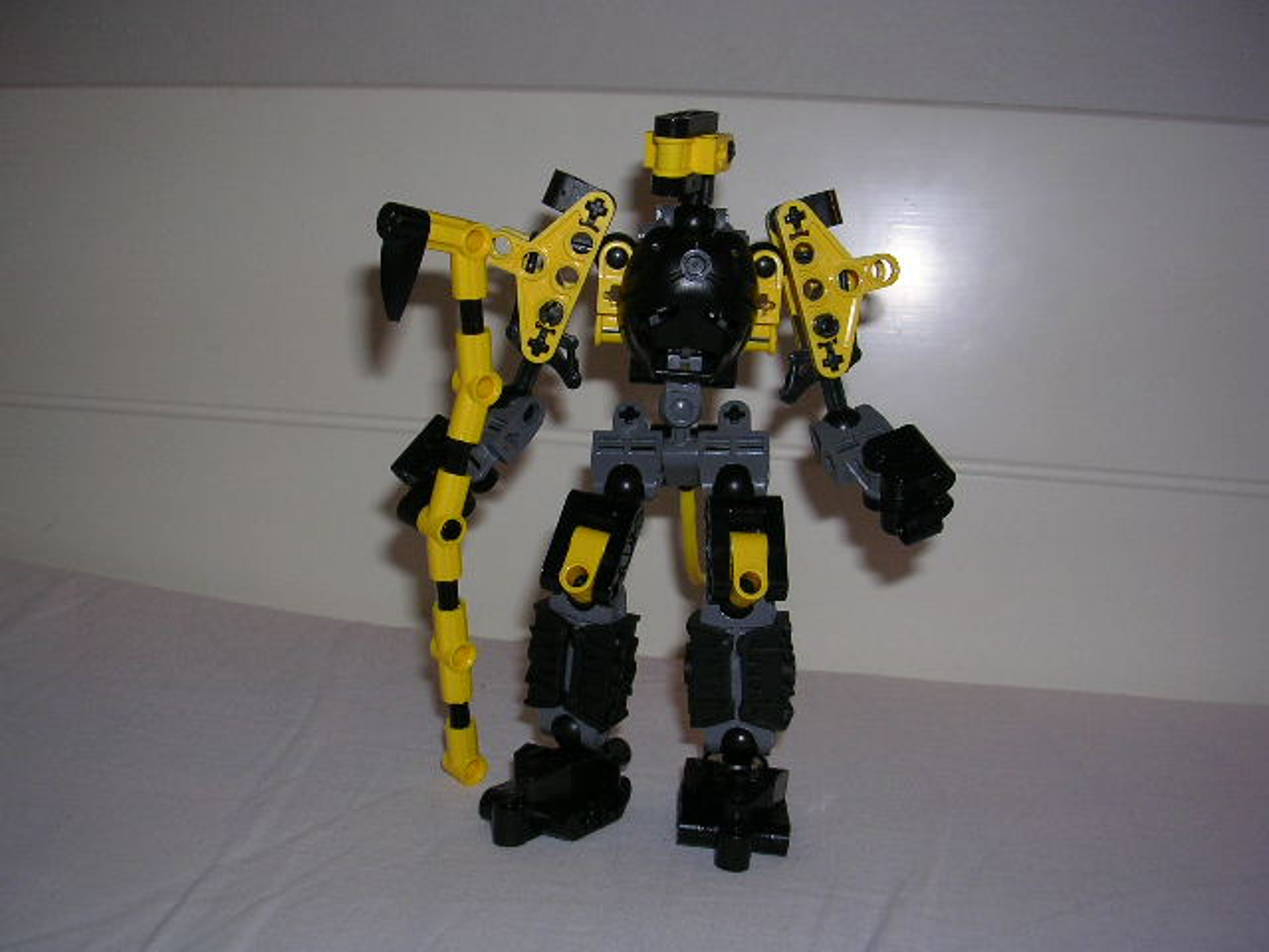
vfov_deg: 37.7
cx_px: 634
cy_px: 476
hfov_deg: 49.0
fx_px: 1393
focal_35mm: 38
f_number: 2.8
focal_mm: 5.8
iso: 50
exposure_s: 1/60.1
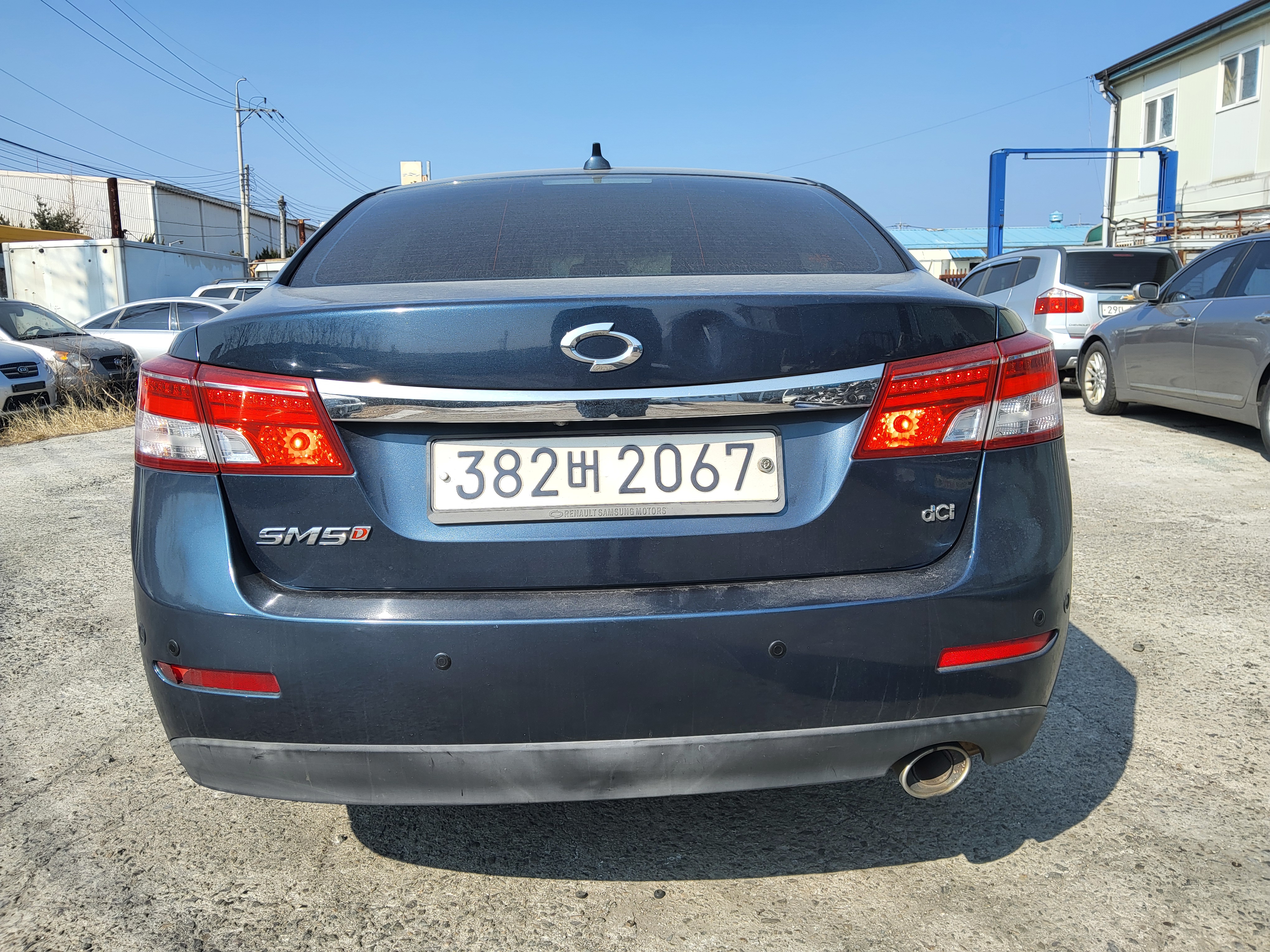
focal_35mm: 26
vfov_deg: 53.1
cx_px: 635
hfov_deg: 67.3
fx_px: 954
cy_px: 476
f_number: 1.8
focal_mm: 3.98
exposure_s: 1/624
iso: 12
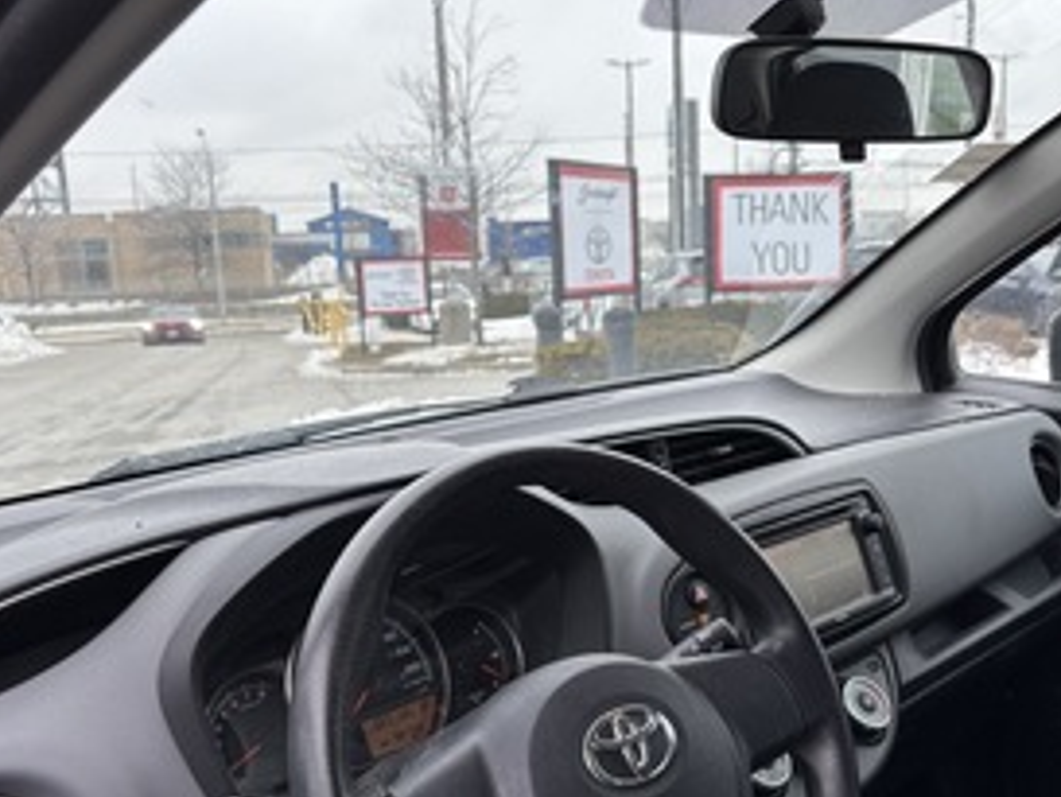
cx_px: 591
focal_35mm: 40
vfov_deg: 35.7
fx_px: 1227
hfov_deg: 46.7
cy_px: 507
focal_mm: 5.96
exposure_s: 1/317
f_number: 1.6
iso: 50
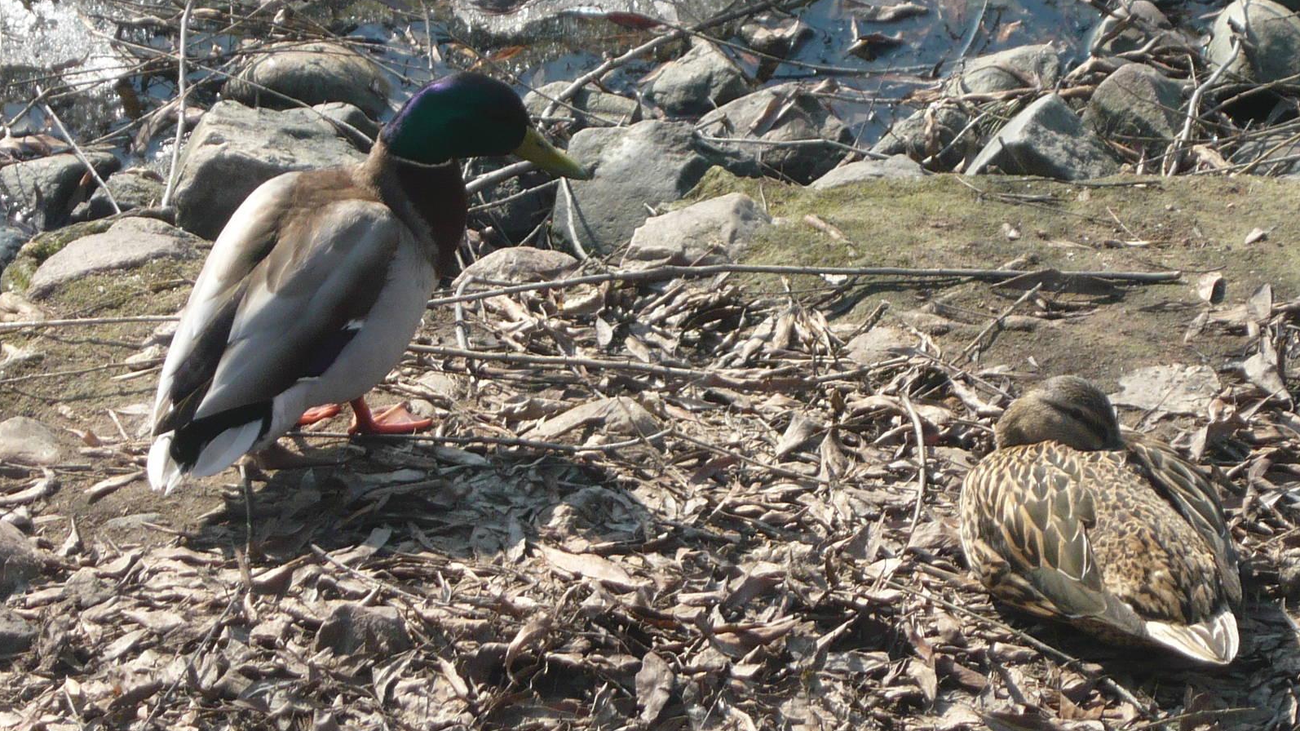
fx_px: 6031
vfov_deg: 6.9
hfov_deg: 12.3
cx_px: 648
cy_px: 326
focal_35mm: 175
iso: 100
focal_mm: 16.5
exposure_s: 1/160
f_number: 5.1
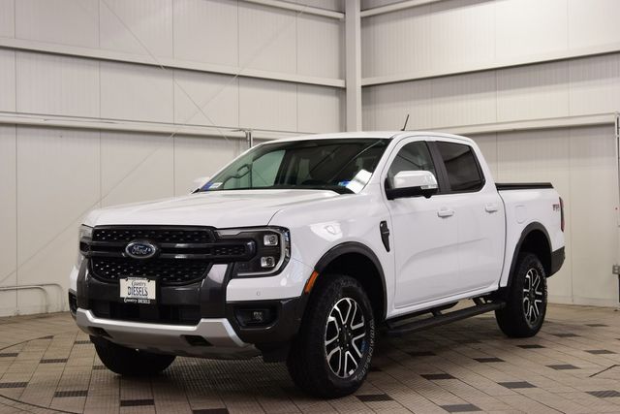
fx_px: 982
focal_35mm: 57
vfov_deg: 23.8
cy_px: 207
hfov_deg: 35.0
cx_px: 310
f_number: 7.1
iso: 400
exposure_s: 1/30
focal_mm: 38
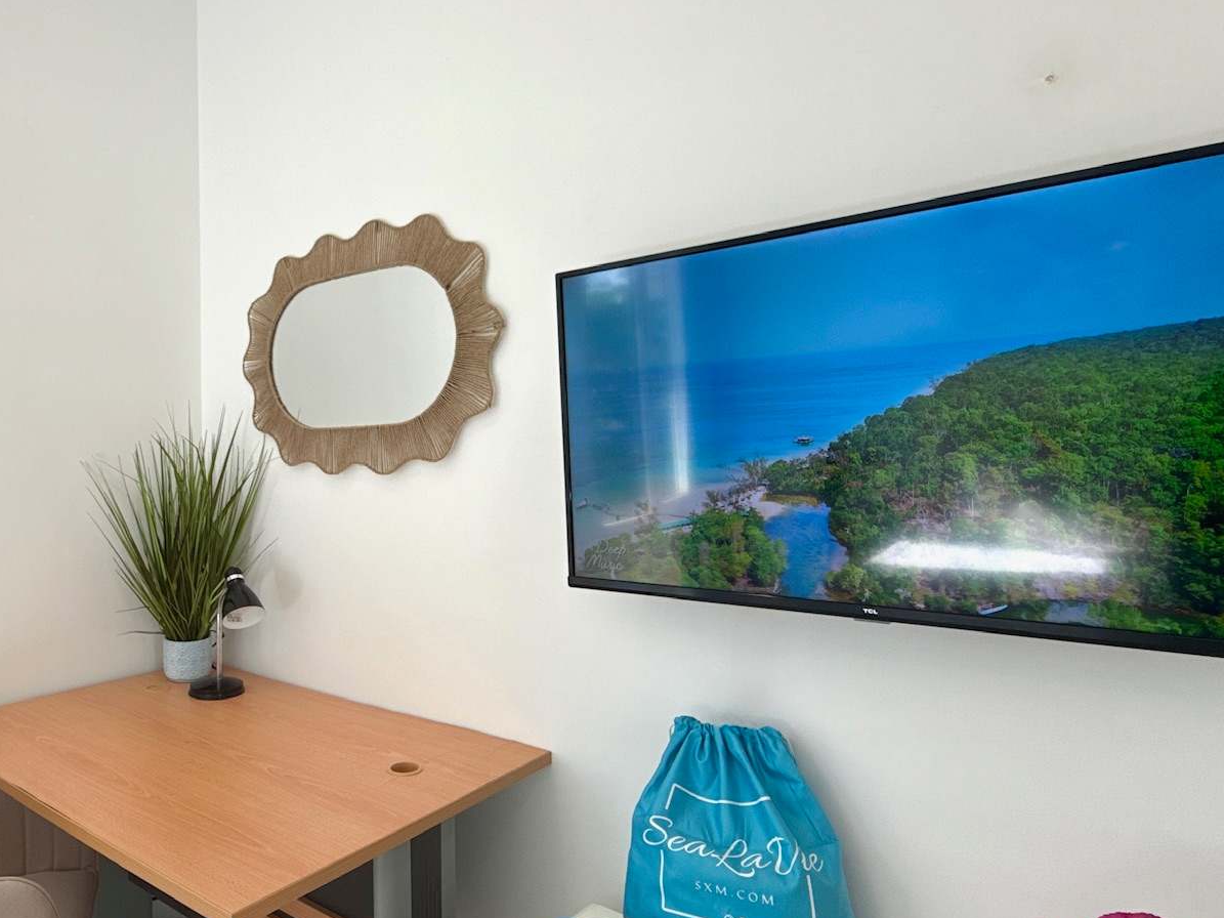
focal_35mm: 24
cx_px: 372
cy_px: 457
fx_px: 849
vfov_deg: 56.8
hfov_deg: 68.8
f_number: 2.2
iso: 50
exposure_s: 1/156
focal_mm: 2.22
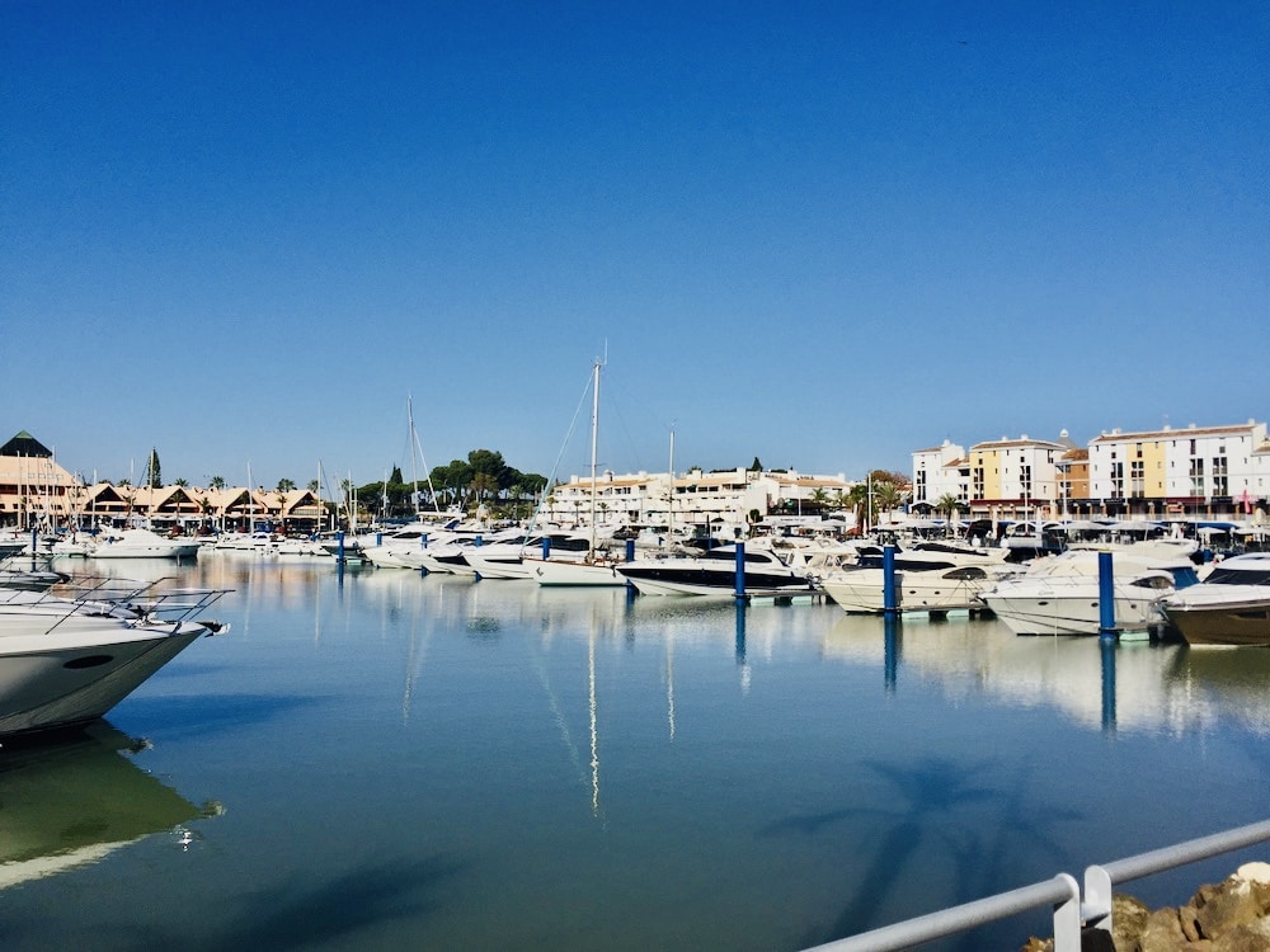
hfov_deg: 61.7
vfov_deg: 48.2
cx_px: 635
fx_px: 1064
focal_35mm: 29
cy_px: 476
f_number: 2.2
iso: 32
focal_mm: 4.15
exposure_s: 1/4405
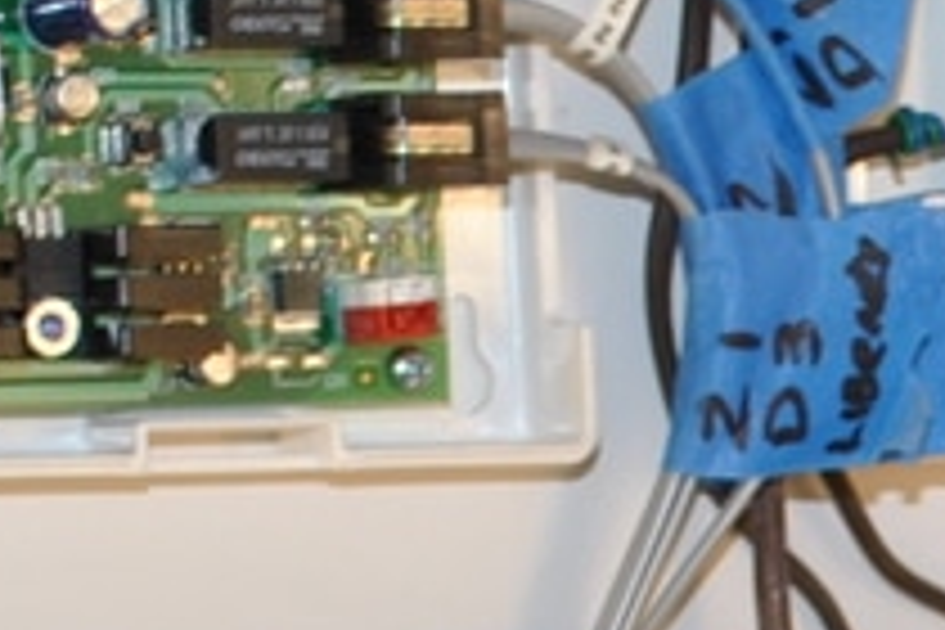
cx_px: 1566
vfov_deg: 4.0
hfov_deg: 5.9
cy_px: 1138
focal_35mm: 342
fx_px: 8977
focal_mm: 32
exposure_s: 1/125
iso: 200
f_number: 5.6
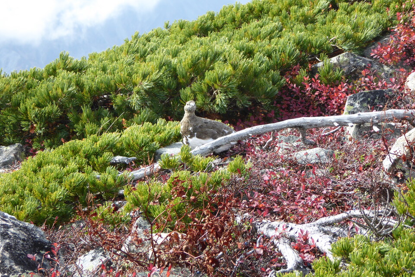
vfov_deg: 9.5
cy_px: 125
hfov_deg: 14.3
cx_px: 208
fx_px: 1660
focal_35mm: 144
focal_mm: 22.3
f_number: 5.2
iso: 100
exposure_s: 1/125
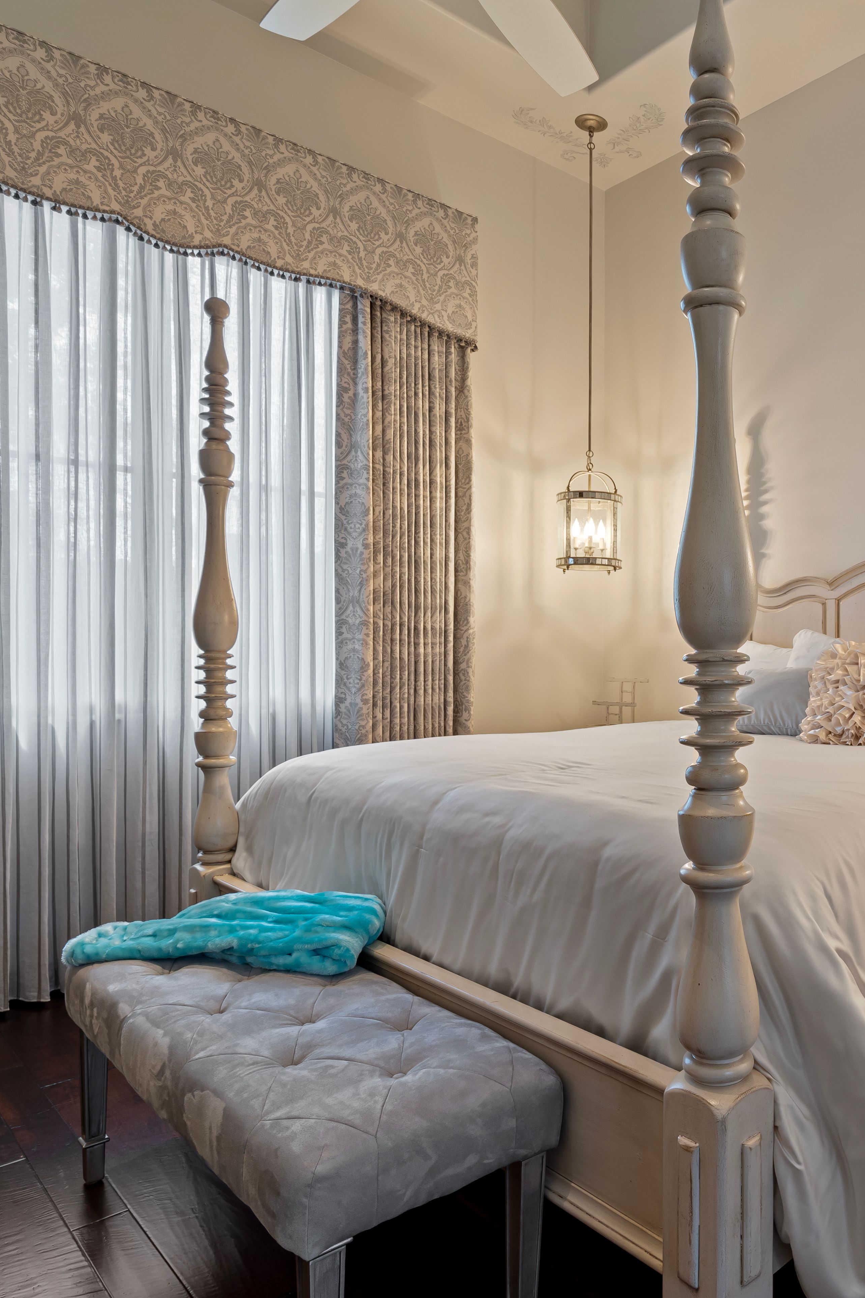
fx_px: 901
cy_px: 670
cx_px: 732
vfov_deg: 71.5
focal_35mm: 25
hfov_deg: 47.5
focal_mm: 16
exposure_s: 1/1.25
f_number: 9
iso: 500
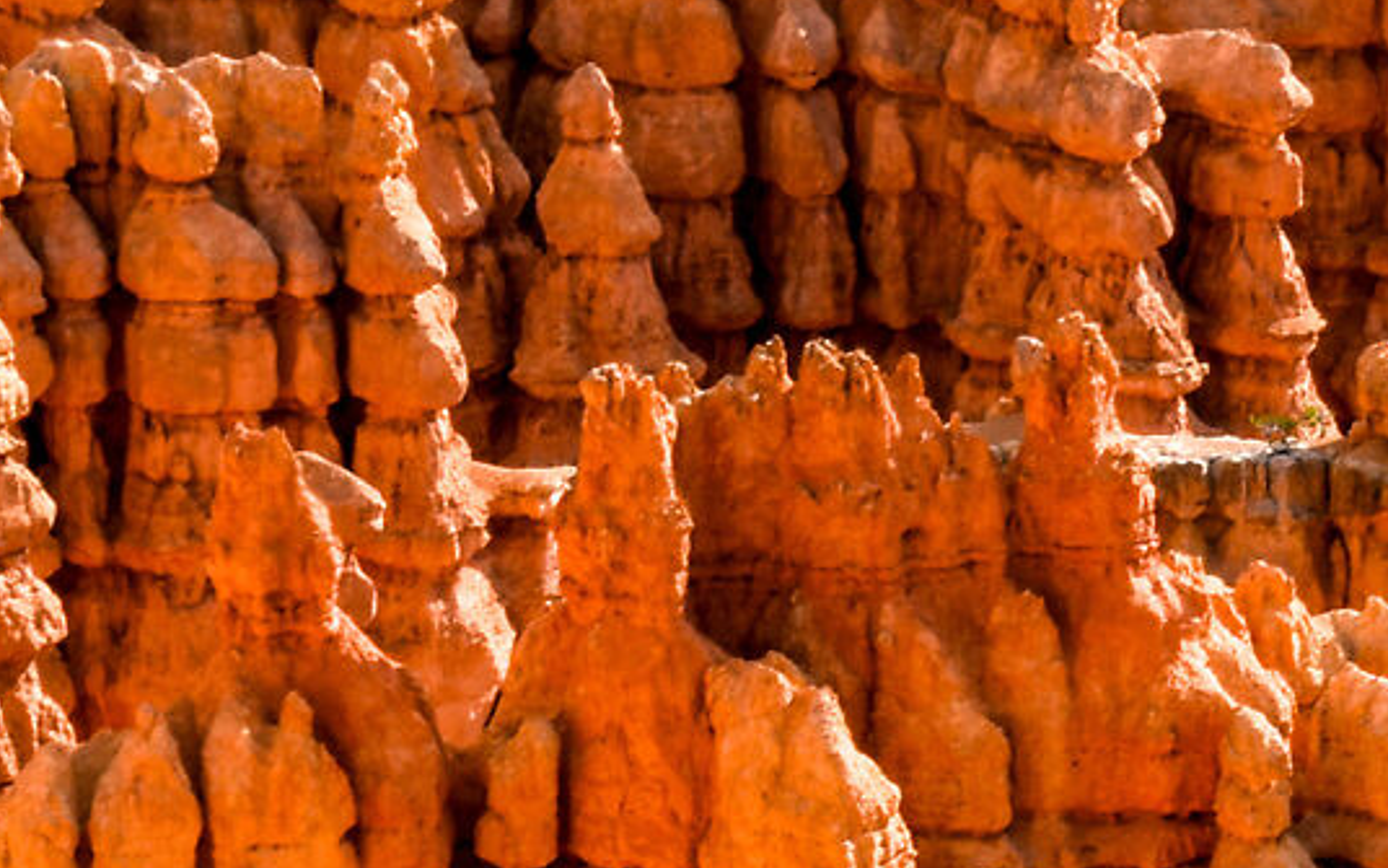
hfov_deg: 7.9
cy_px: 757
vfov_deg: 5.0
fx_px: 10024
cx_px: 1023
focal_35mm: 265
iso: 160
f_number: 22
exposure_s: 1/30
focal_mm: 58
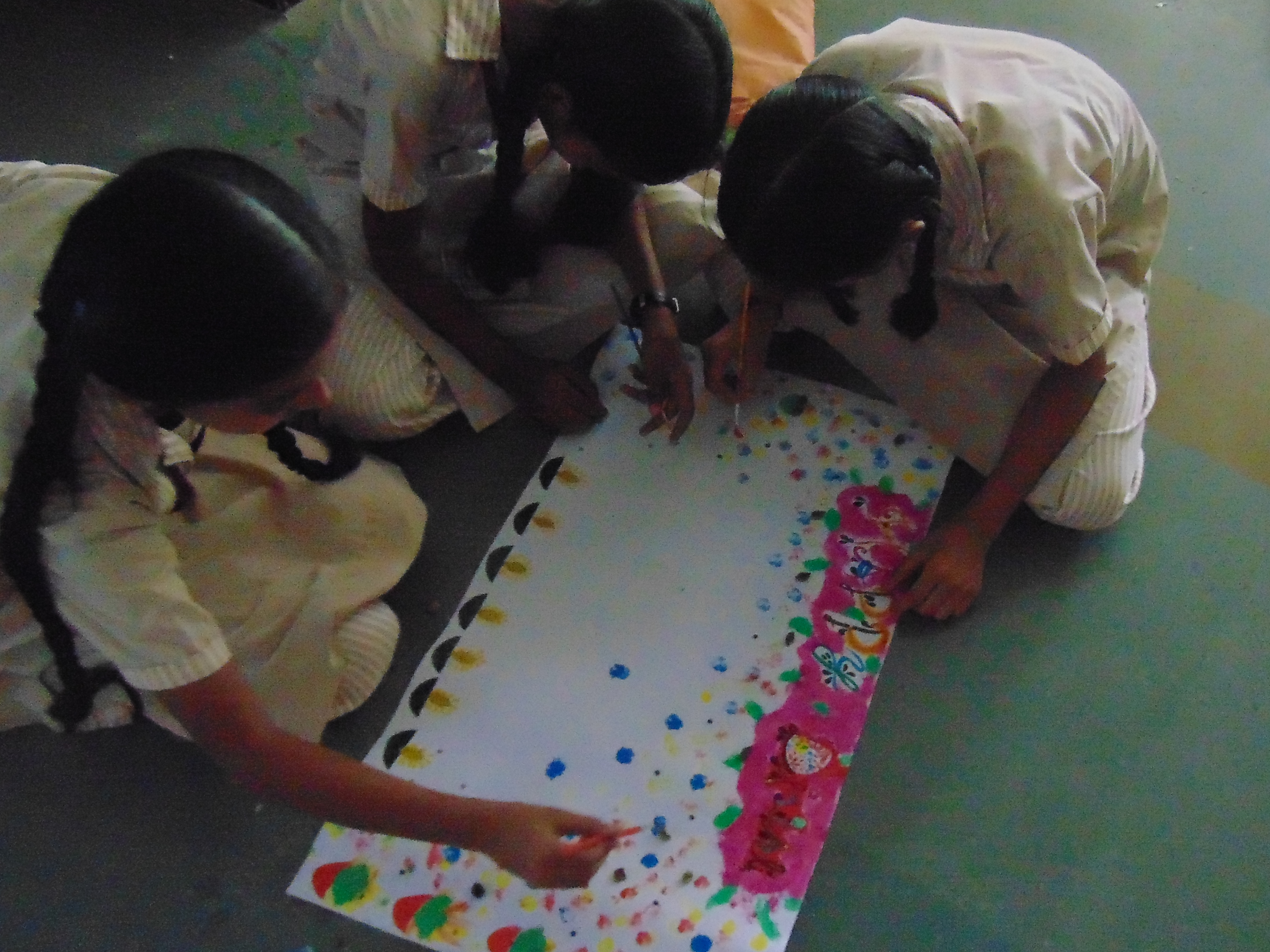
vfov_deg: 39.5
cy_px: 567
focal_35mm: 36
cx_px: 759
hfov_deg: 51.0
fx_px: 1321
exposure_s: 1/20
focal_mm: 4.5
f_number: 3
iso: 800
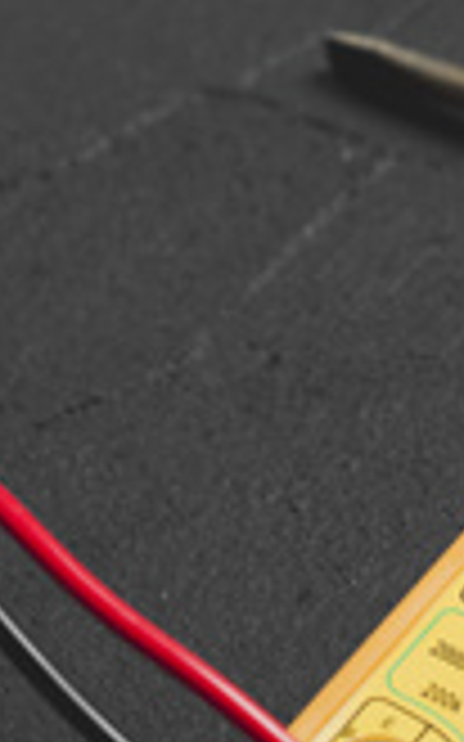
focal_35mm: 193
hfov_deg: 6.8
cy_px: 61
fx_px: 3908
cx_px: 153
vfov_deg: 10.8
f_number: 6.3
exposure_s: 1/160
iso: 100
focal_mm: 50
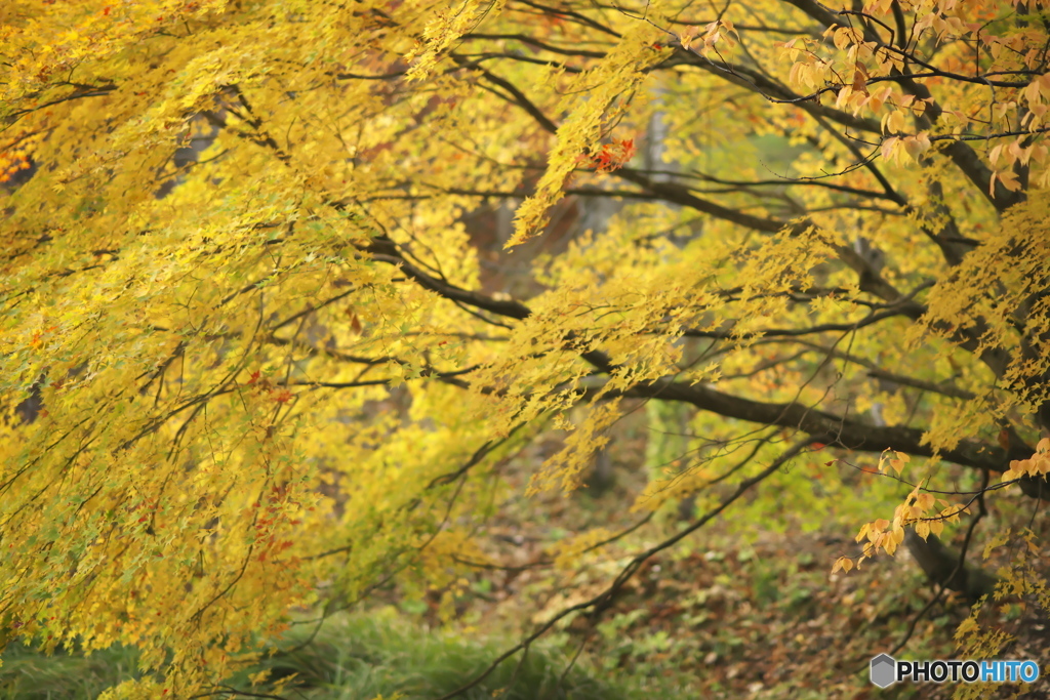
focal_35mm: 85
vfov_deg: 16.1
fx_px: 2479
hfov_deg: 23.9
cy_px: 350
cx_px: 525
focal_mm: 85
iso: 800
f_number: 2
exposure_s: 1/4000
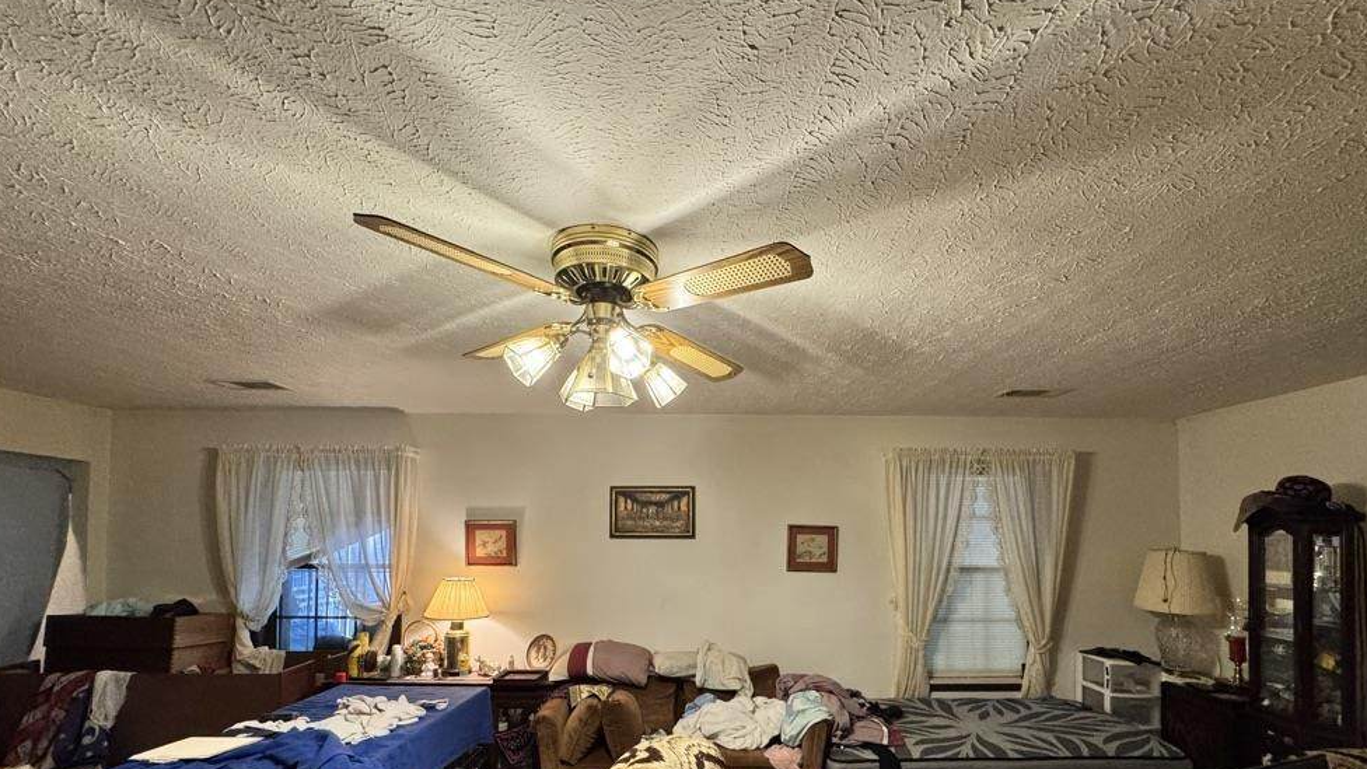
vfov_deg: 65.1
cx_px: 700
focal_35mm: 16
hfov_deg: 99.4
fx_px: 580
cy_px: 520
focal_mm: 2.22
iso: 500
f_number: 2.2
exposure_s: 1/60
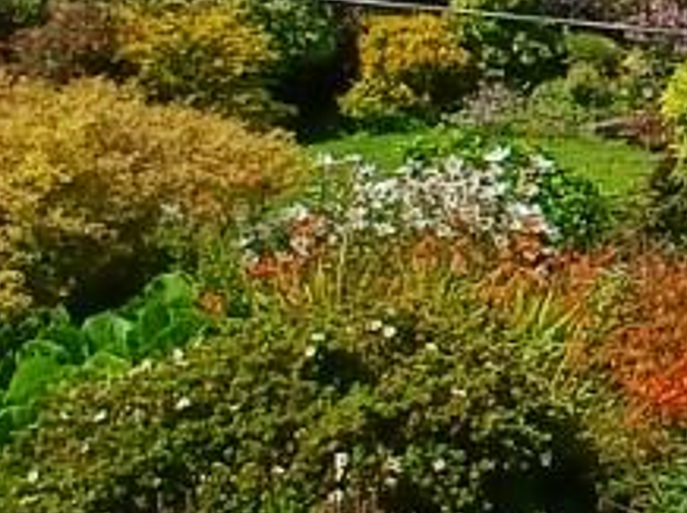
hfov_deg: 21.8
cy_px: 25
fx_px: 1586
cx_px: 917
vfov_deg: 18.0
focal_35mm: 80
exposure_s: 1/2137
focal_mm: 1.4
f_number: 2.2
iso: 50
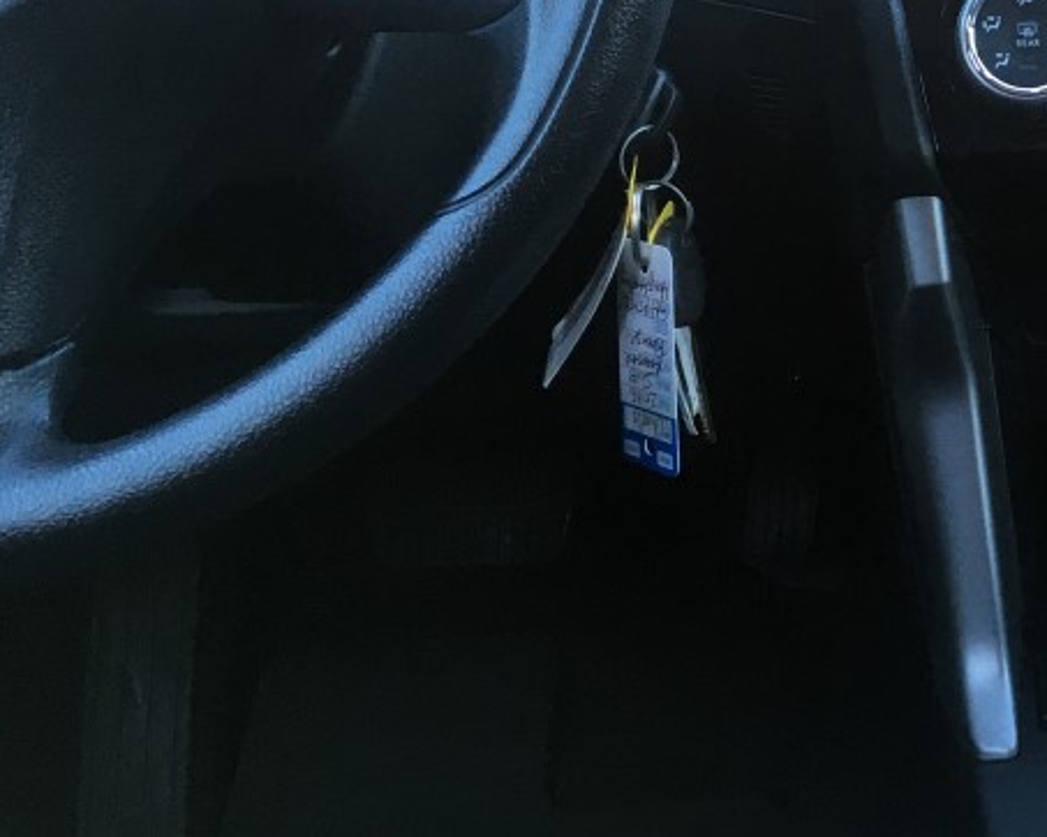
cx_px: 1176
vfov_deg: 23.1
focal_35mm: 64
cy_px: 44
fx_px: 1982
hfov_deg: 27.0
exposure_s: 1/30
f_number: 2.2
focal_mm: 4.15
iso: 32
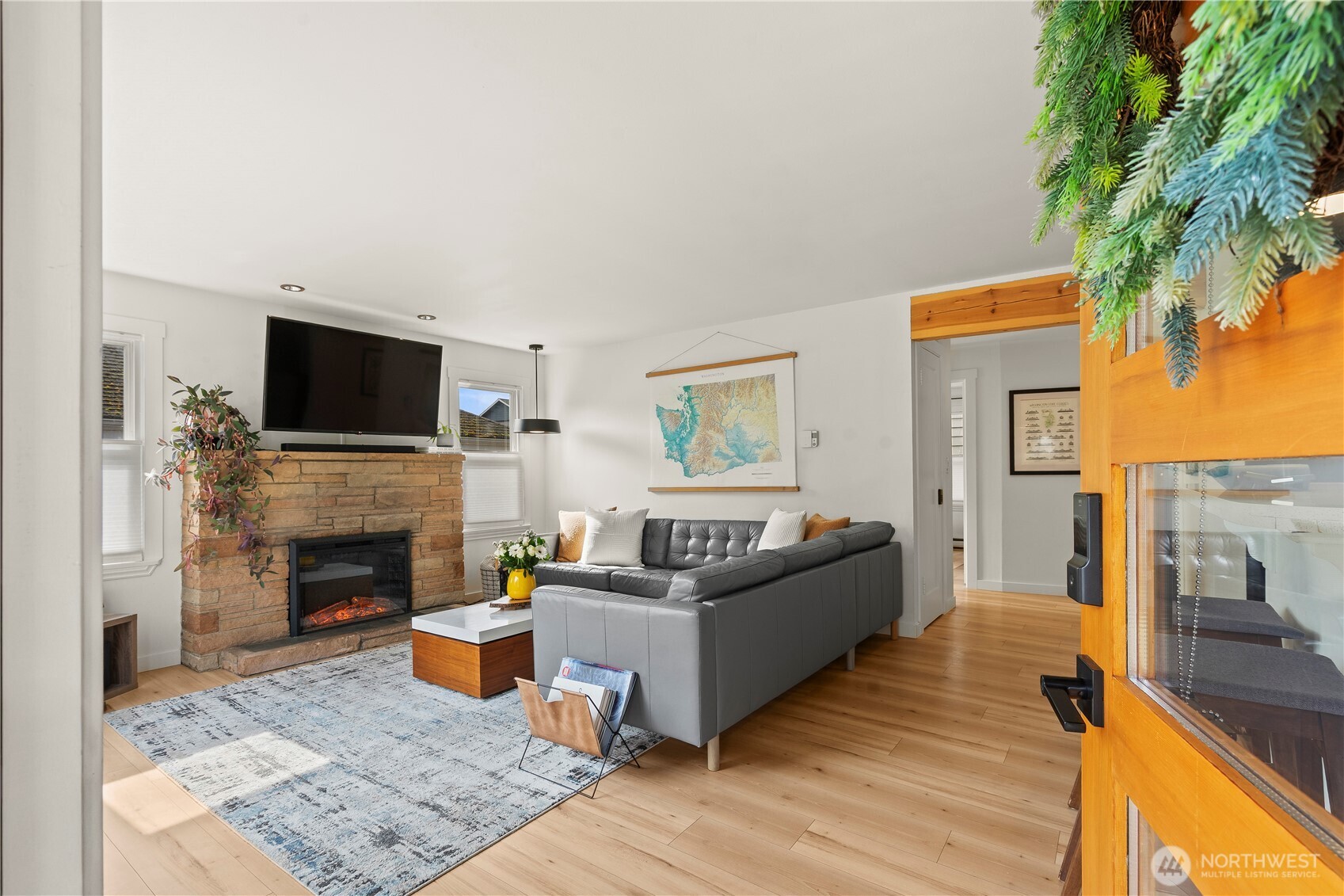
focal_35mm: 16
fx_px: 597
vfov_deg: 73.7
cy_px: 448
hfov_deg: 96.7
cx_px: 672
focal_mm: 16
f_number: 9
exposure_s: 1/10
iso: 500
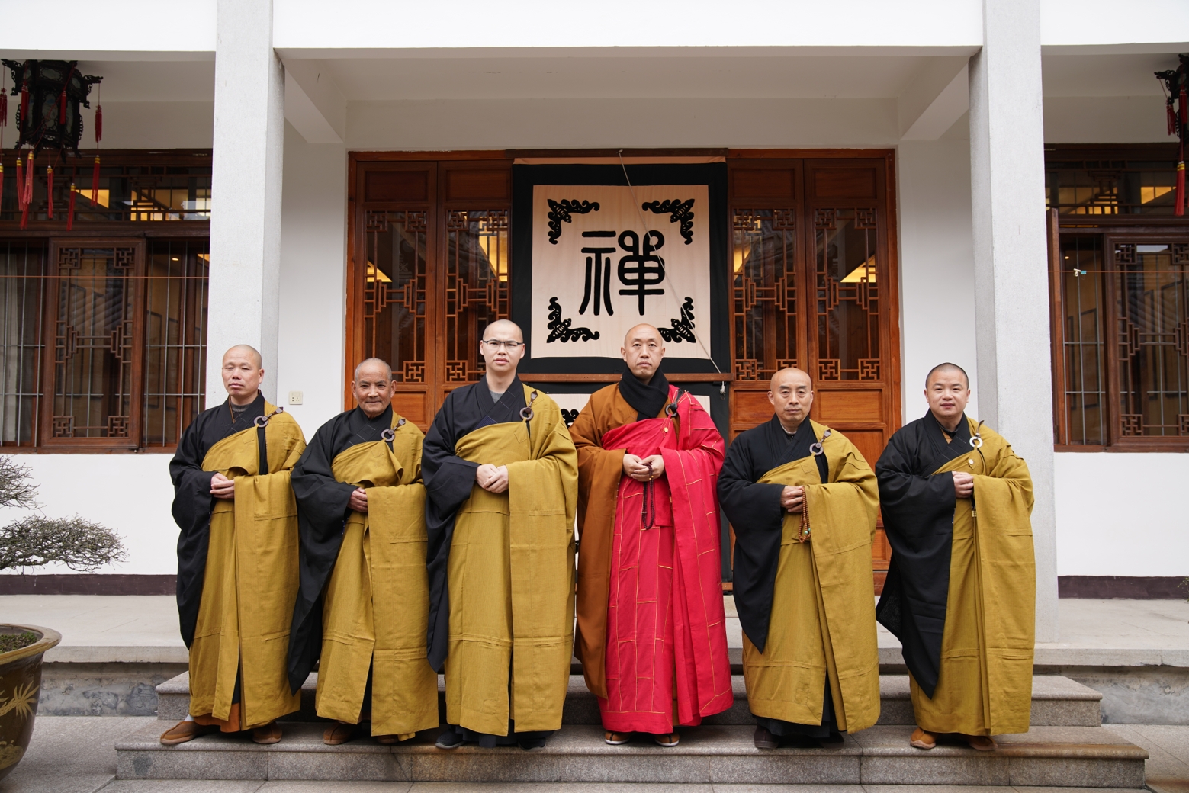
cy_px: 396
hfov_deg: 61.9
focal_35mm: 30
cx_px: 594
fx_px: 991
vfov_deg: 43.6
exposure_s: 1/100
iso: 100
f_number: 4
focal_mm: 30
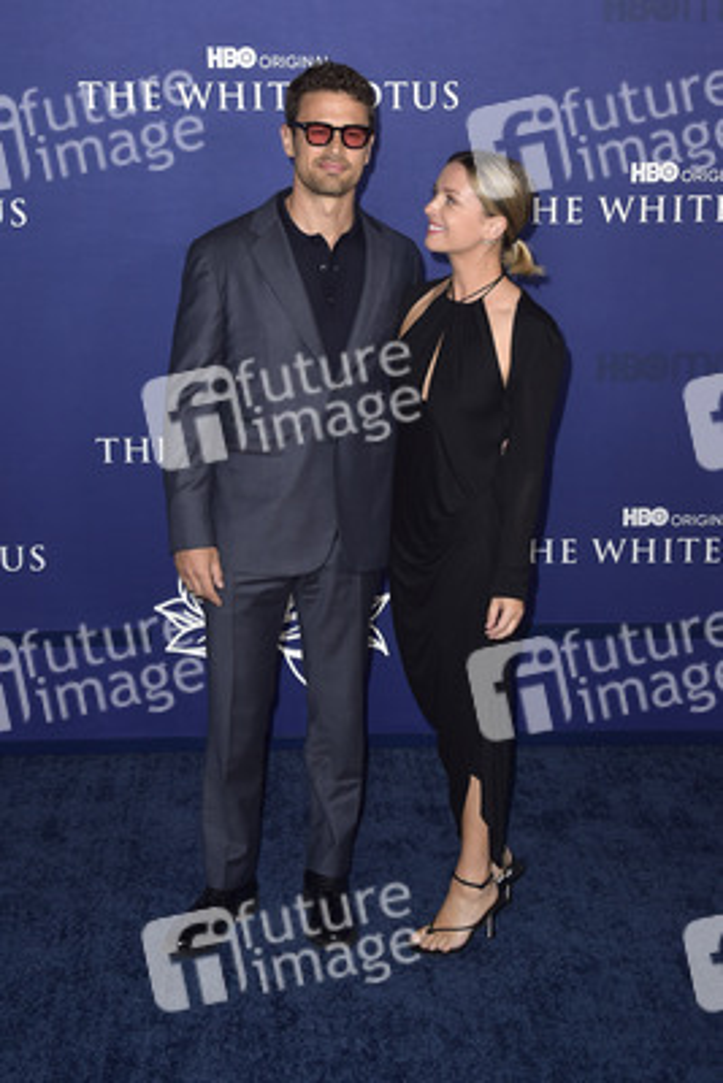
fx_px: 1354
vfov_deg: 43.6
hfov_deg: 29.9
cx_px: 362
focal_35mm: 45
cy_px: 542
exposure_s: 1/250
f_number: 6.3
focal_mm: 45
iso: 800
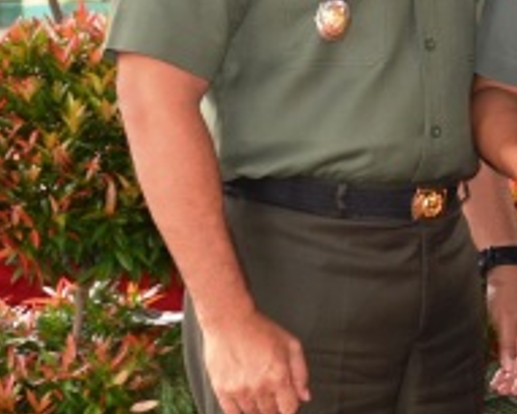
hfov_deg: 10.1
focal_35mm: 181
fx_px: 2771
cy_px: 208
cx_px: 907
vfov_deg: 8.5
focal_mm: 24
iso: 180
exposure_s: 1/125
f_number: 3.8
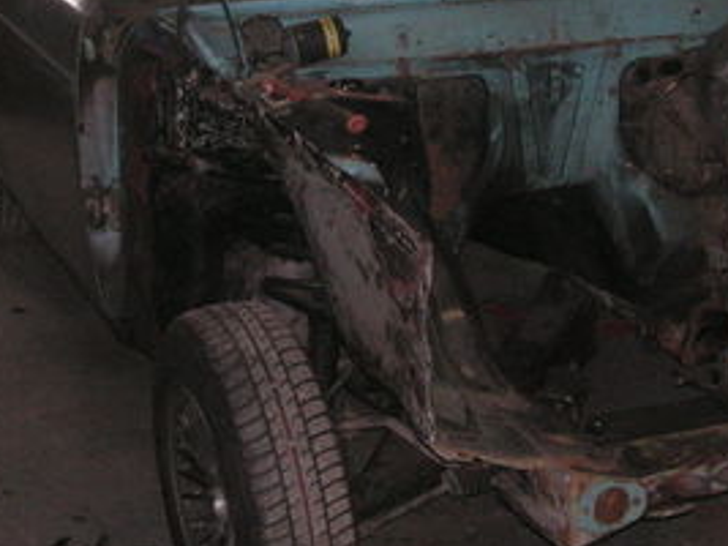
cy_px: 145
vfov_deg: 16.2
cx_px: 461
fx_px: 1913
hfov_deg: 21.5
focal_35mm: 91
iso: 160
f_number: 3.3
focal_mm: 6.3
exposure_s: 1/45
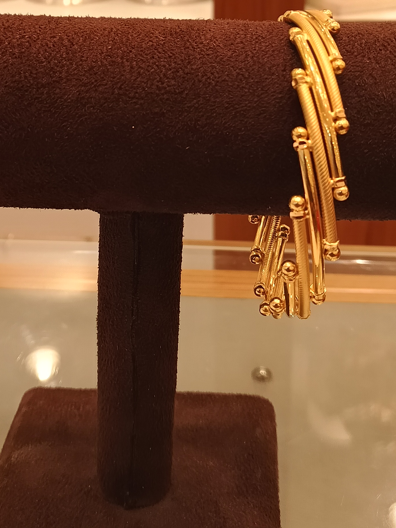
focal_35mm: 48
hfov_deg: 30.1
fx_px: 732
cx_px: 146
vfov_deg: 38.1
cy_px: 100
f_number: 1.8
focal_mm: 3.61
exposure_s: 1/100
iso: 64
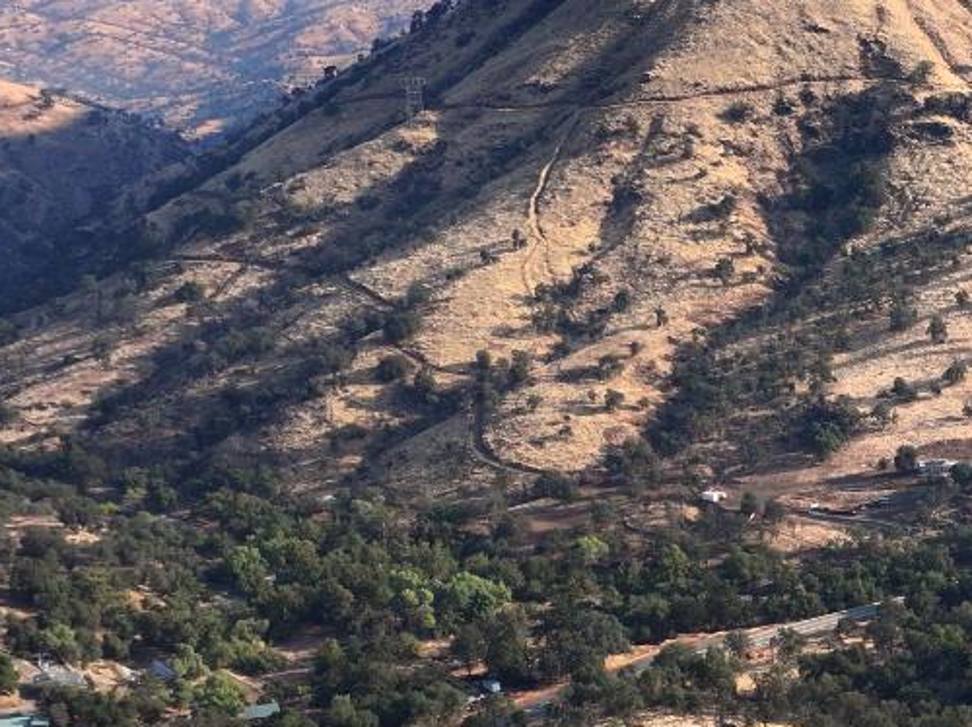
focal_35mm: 72
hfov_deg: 24.4
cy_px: 469
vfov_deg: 20.4
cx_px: 1188
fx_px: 2020
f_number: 2.8
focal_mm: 12.29
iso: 210
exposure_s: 1/3200
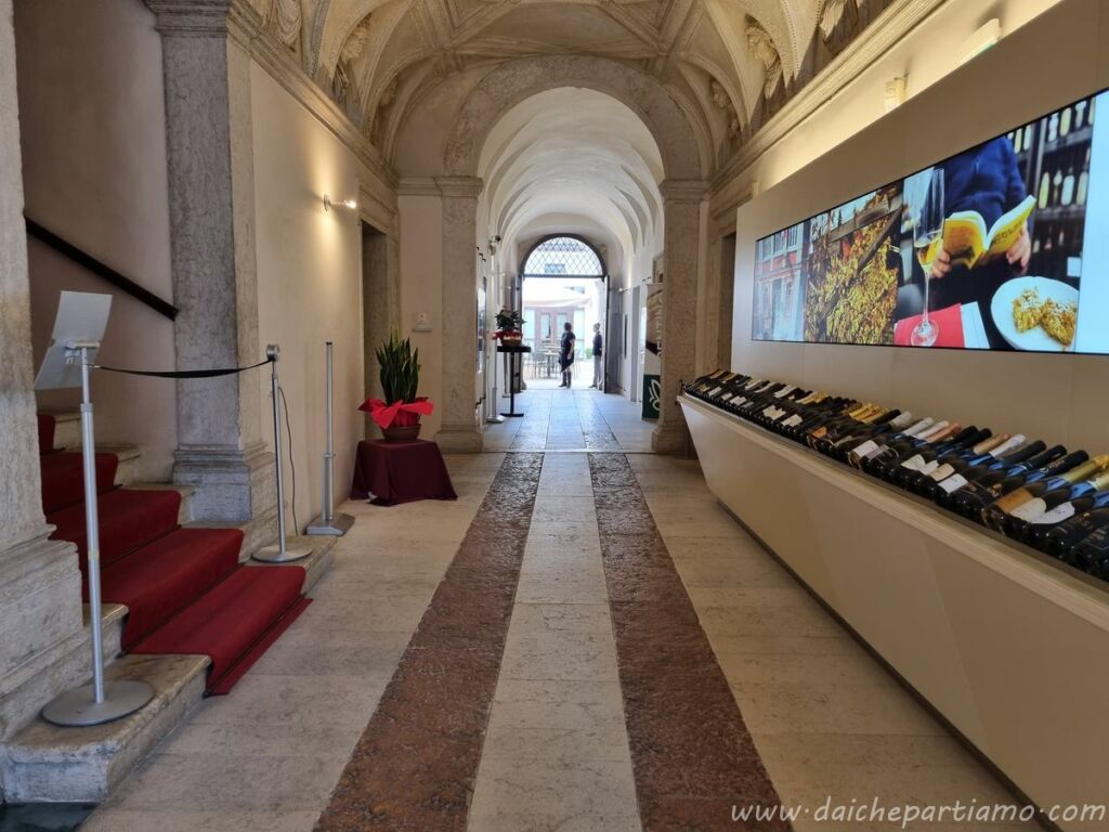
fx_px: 833
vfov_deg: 53.1
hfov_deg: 67.3
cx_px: 554
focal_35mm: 26
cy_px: 416
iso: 160
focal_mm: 5.4
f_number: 1.8
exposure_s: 1/100
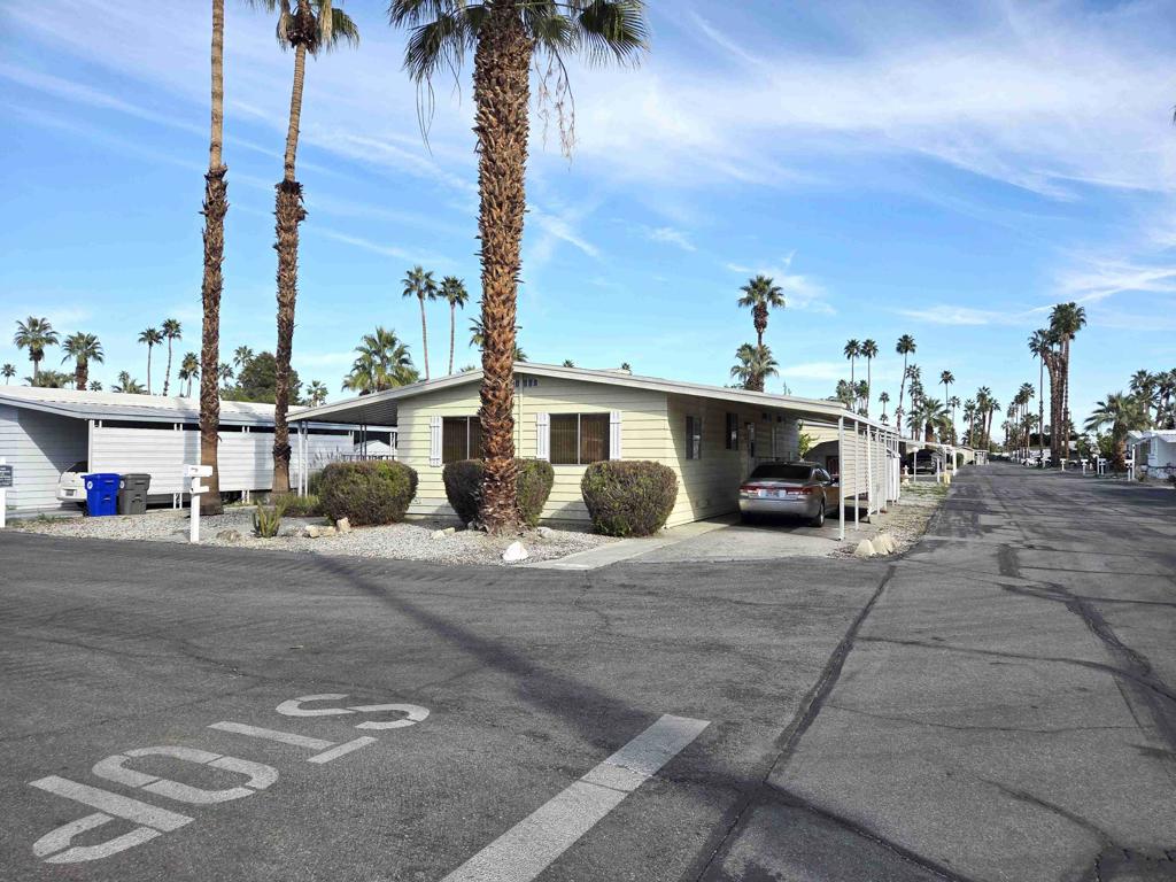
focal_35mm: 23
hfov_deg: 73.9
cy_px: 441
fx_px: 781
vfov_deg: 58.9
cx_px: 588
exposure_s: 1/4663
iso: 80
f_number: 1.8
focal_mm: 5.4
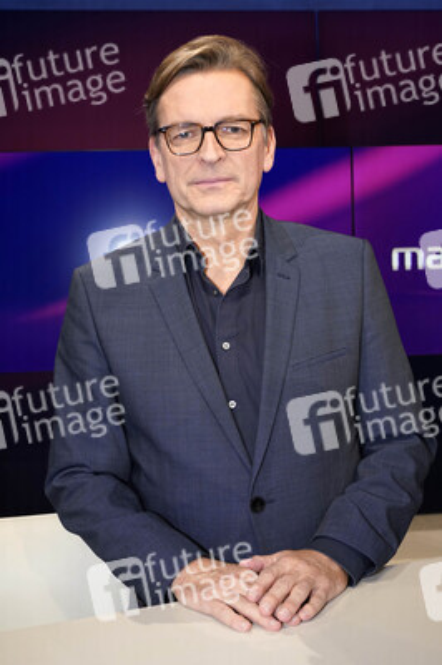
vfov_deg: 50.7
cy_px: 332
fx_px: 701
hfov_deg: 35.0
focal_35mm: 38
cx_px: 221
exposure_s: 1/125
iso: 2000
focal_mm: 38
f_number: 5.6
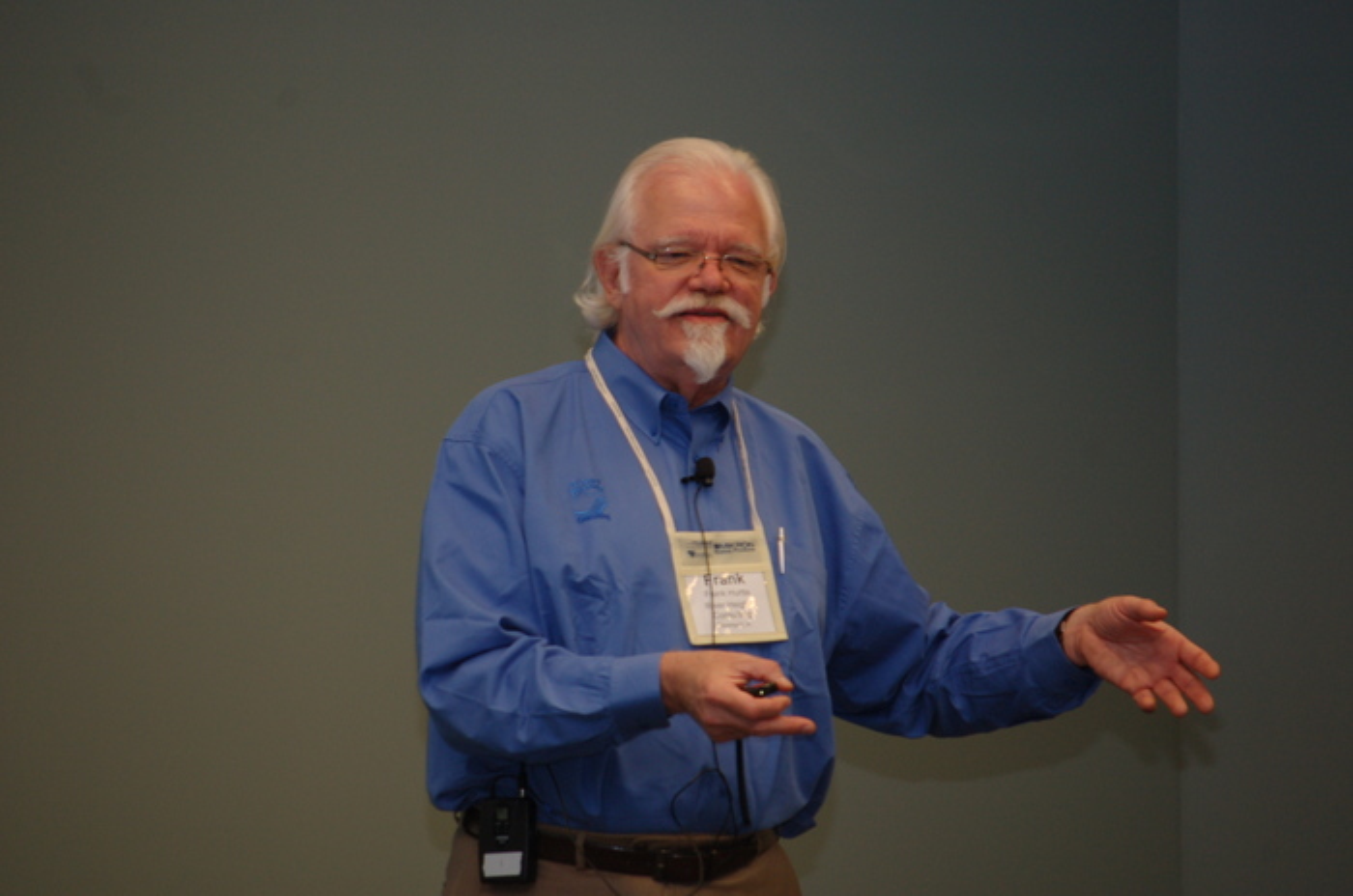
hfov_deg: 10.2
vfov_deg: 6.8
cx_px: 676
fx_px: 7597
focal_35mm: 202
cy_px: 448
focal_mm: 135
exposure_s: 1/60
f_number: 5
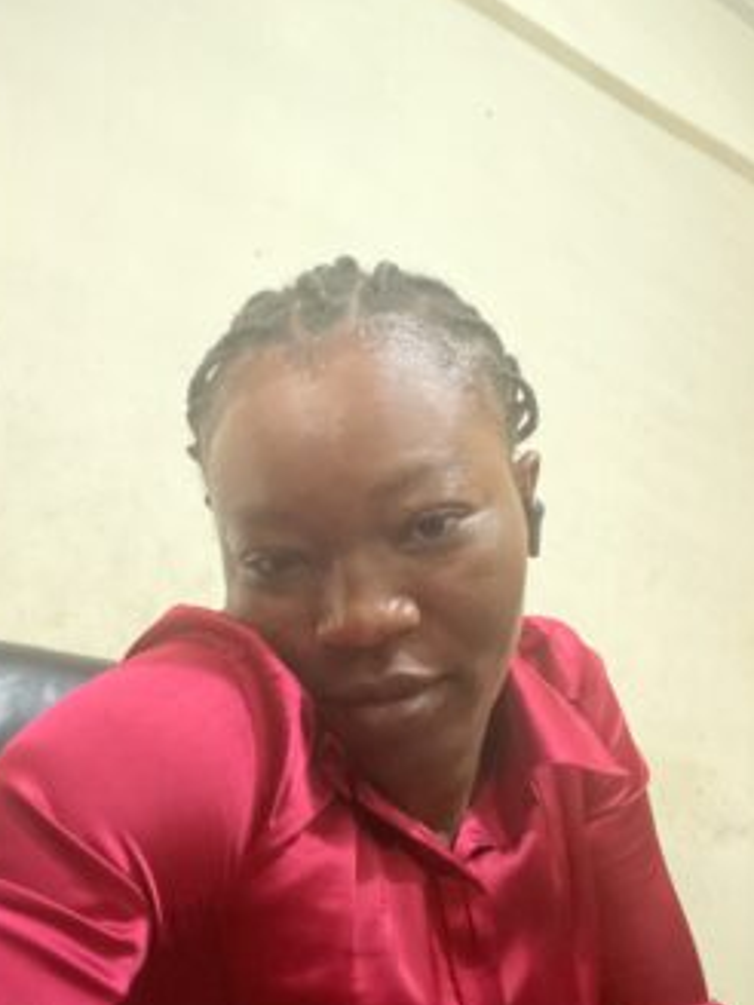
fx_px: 929
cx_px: 360
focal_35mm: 32
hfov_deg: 44.1
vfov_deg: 56.8
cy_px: 509
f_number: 2.2
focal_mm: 2.71
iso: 1000
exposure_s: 1/15
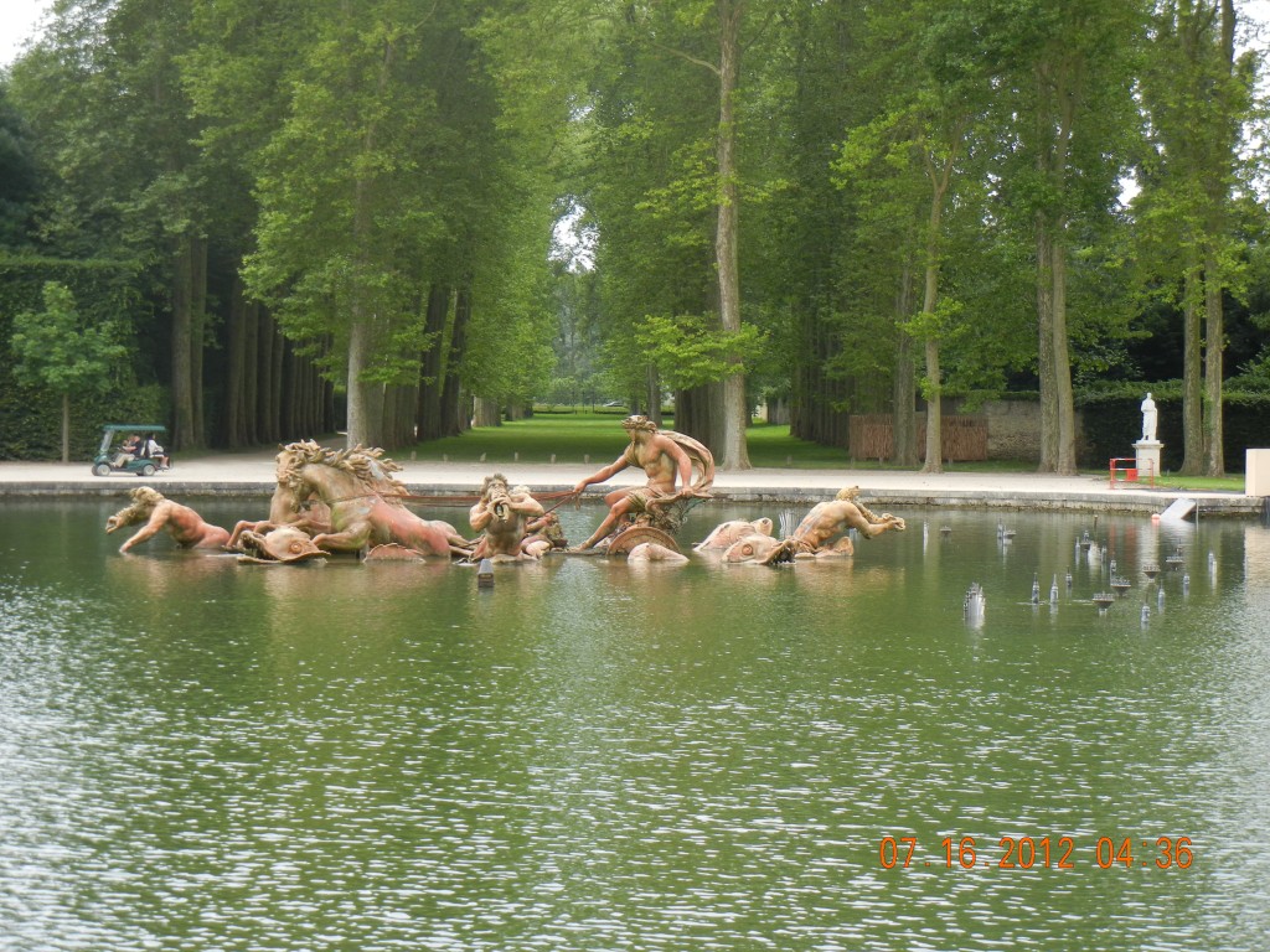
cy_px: 476
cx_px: 635
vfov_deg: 14.5
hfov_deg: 19.3
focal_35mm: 102
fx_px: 3742
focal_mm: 18.3
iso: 160
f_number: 4.5
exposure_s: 1/220
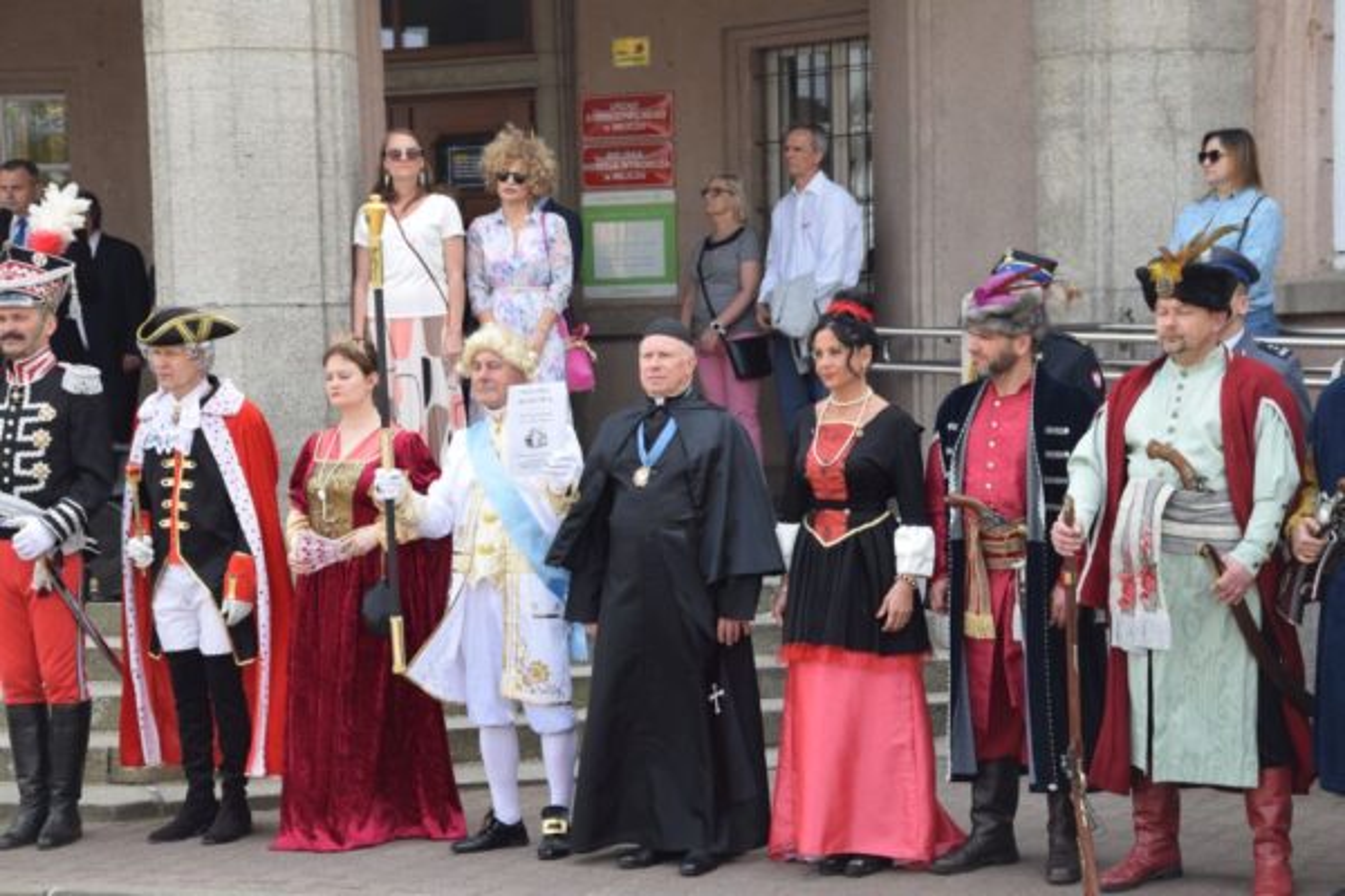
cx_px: 672
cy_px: 448
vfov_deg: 14.7
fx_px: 3474
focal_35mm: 93
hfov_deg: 21.9
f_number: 8
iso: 320
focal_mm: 62
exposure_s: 1/250
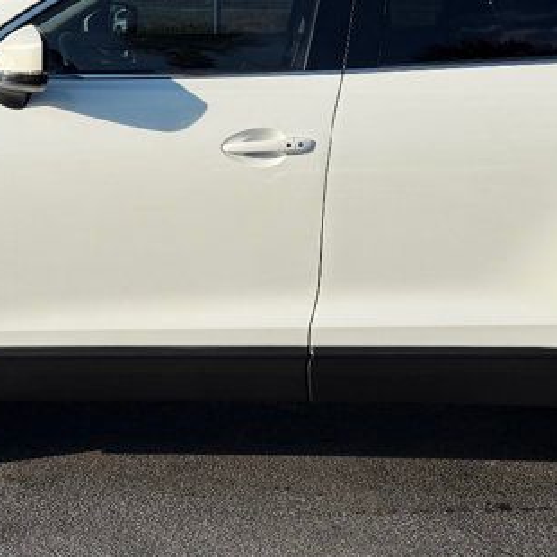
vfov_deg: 24.6
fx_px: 1274
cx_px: 262
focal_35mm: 70
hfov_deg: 24.7
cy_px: 199
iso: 80
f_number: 1.78
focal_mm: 6.76
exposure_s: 1/6711
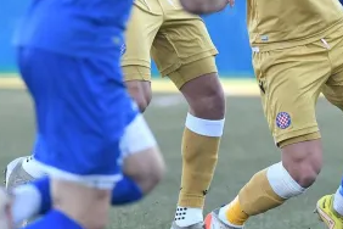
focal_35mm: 809
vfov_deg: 1.7
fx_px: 7707
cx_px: 235
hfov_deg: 2.5
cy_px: -18
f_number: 5
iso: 800
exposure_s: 1/1250
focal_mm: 300
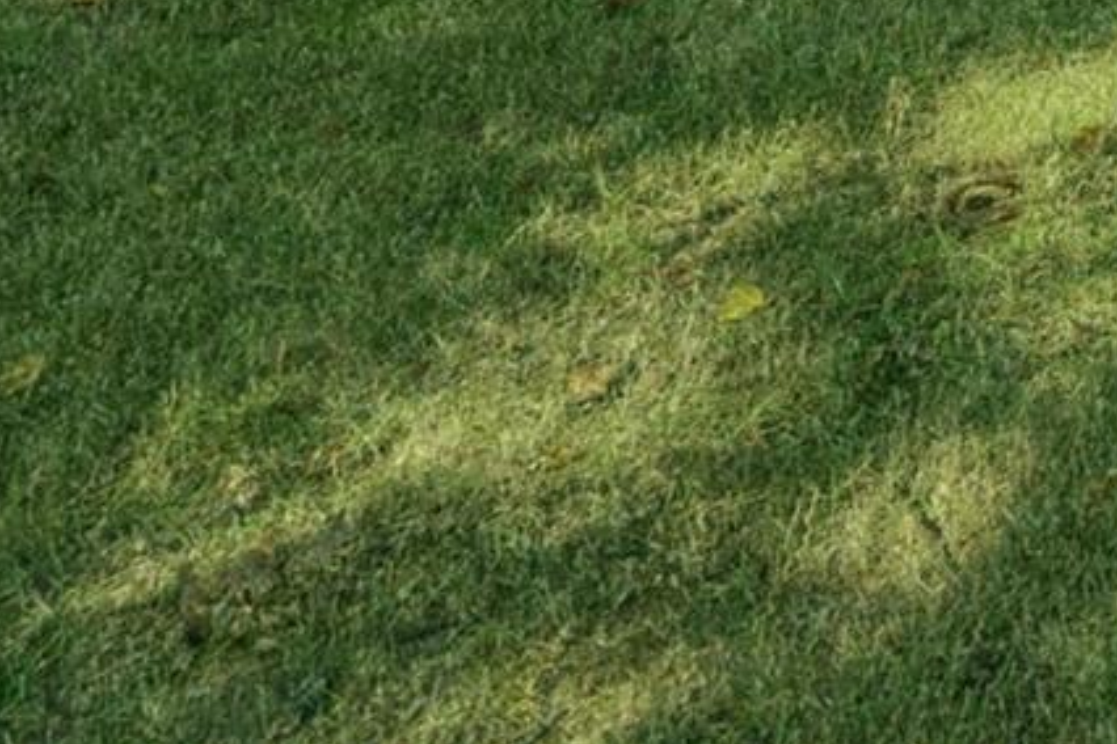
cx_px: 2286
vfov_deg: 13.3
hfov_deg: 17.7
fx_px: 2389
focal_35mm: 77
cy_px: -1036
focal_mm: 16
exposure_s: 1/200
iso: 125
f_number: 5.6
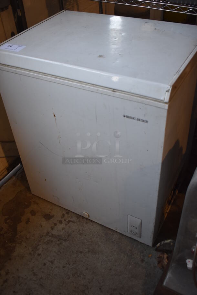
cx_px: 98
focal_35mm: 36
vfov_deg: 53.1
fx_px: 295
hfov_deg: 36.9
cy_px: 148
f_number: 3.8
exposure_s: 1/200
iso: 800
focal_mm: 24
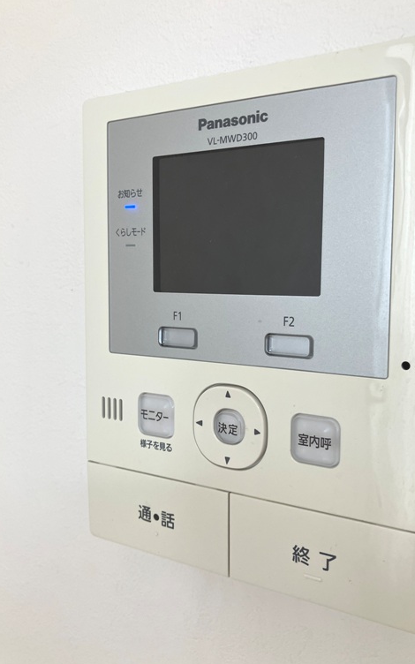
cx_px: 244
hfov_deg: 41.7
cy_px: 334
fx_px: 543
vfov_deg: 62.9
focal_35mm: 30
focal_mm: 3.99
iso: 80
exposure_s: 1/100
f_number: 1.8
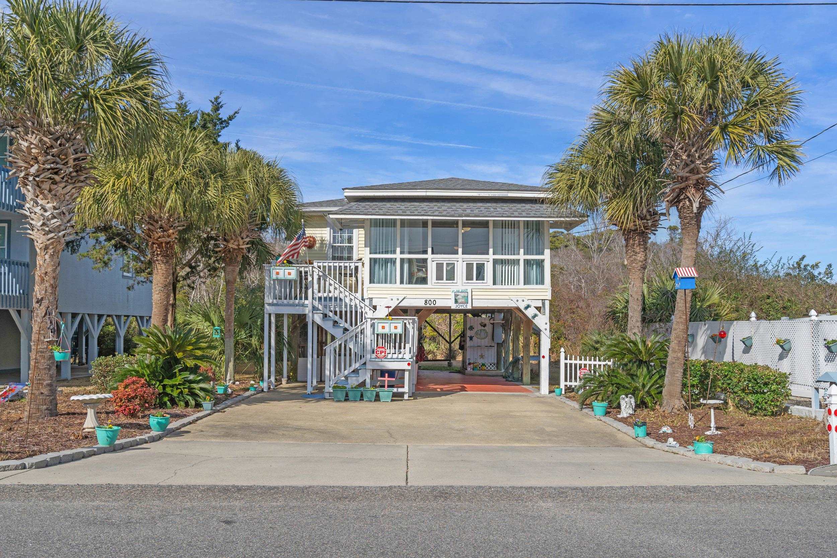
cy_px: 279
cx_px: 418
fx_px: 697
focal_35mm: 30
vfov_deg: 43.6
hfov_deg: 61.9
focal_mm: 30
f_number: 8
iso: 250
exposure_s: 1/1000
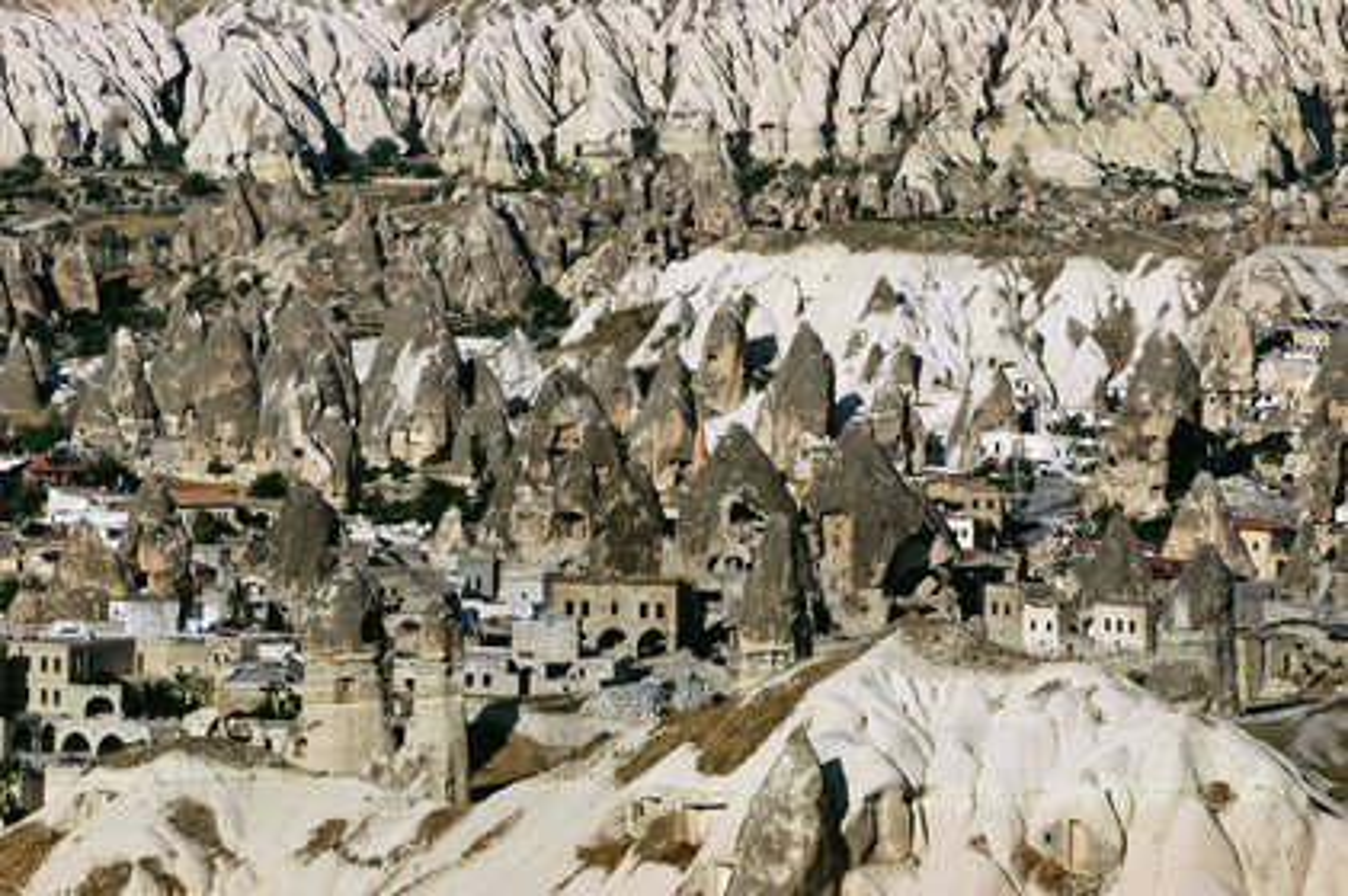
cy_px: 448
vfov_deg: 4.8
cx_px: 674
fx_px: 10663
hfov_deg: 7.2
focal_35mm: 285
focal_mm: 190
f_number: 8
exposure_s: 1/400
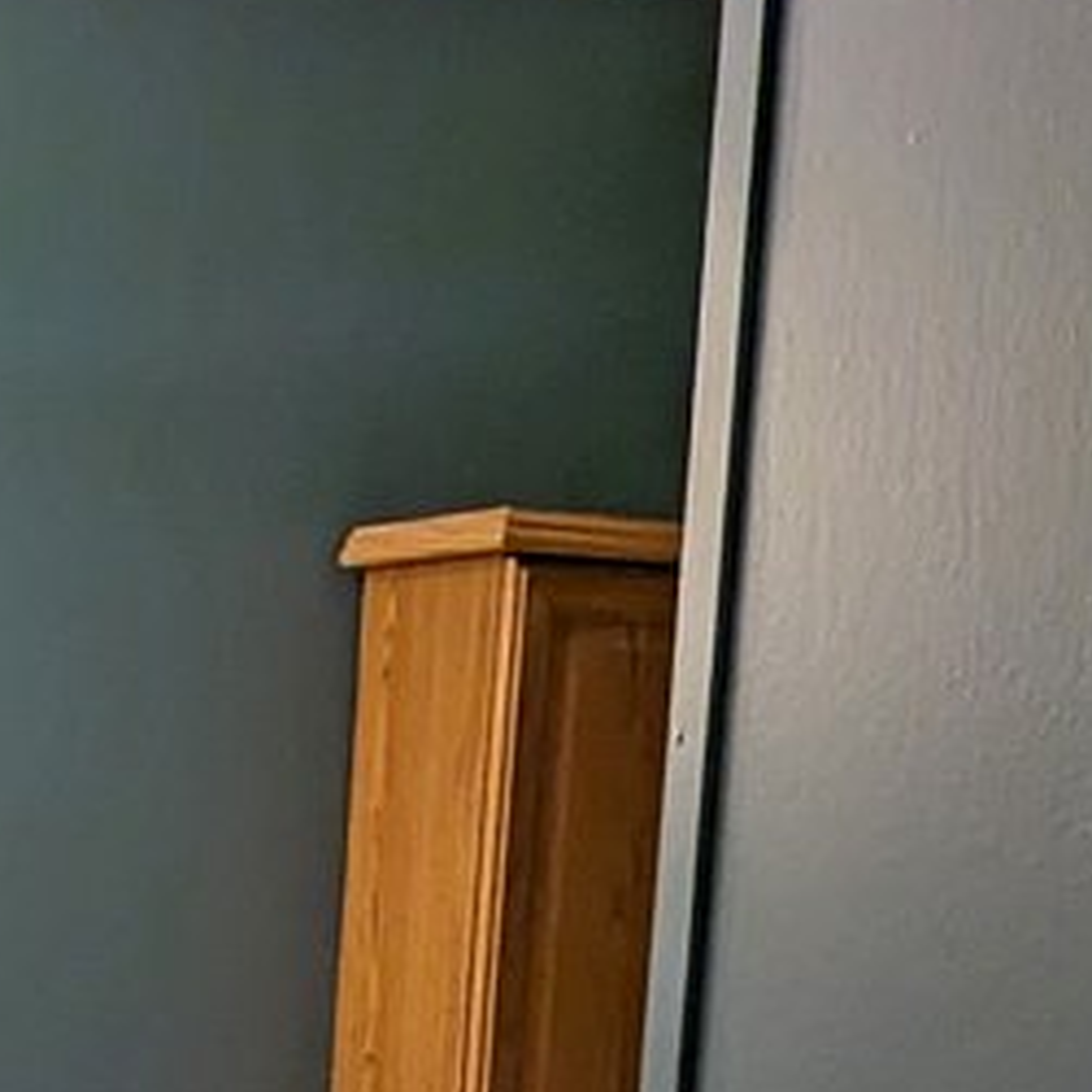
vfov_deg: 18.9
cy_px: 1429
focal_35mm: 85
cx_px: -202
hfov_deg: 19.3
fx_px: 3034
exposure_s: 1/60
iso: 61
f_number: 2.2
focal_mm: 2.35
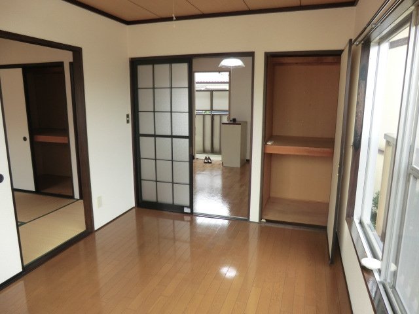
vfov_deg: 56.8
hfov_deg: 71.6
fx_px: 291
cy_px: 157
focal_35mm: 24
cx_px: 210
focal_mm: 4.3
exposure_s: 1/60
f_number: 3.2
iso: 80
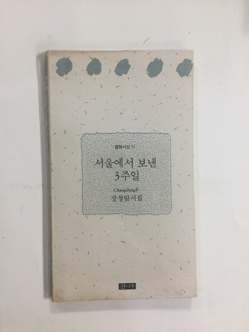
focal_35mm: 29
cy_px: 166
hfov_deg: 48.2
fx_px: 278
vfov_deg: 61.7
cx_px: 124
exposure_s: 1/30
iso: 40
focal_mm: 4.15
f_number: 2.2
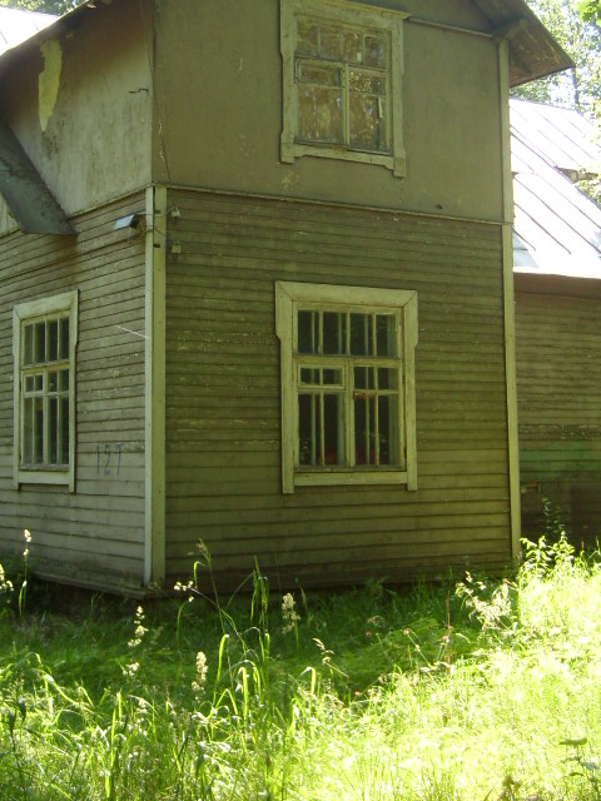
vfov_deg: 34.0
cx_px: 259
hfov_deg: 26.1
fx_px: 1296
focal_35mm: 56
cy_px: 259
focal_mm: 5.8
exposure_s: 1/161
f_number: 2.8
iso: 50
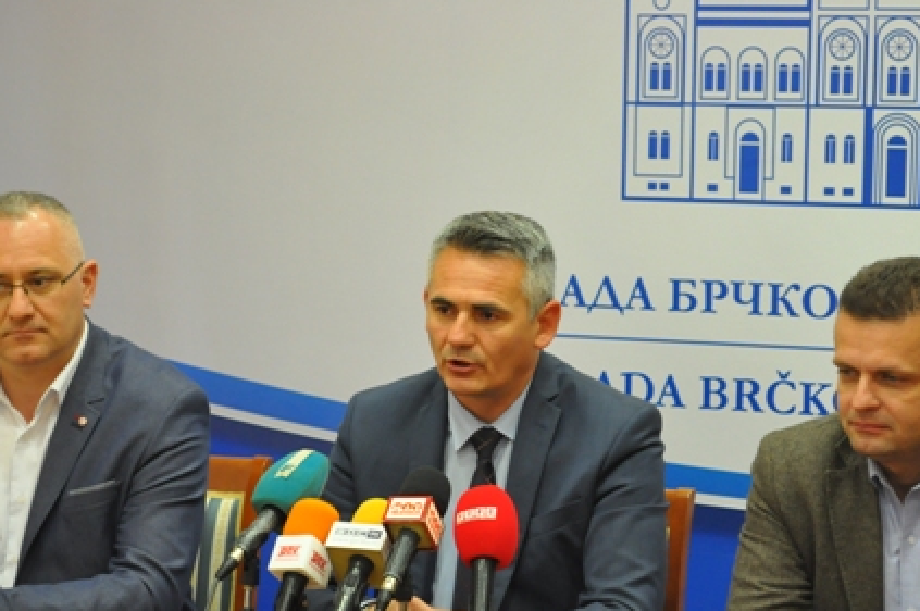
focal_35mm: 125
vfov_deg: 11.0
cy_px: 403
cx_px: 435
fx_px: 3184
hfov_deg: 16.4
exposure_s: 1/30
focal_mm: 55
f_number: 5.6
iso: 1250
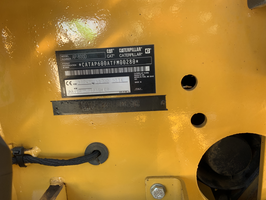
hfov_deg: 61.7
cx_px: 133
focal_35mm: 29
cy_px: 100
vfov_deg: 48.2
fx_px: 223
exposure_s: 1/109
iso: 64
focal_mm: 3
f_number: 1.8
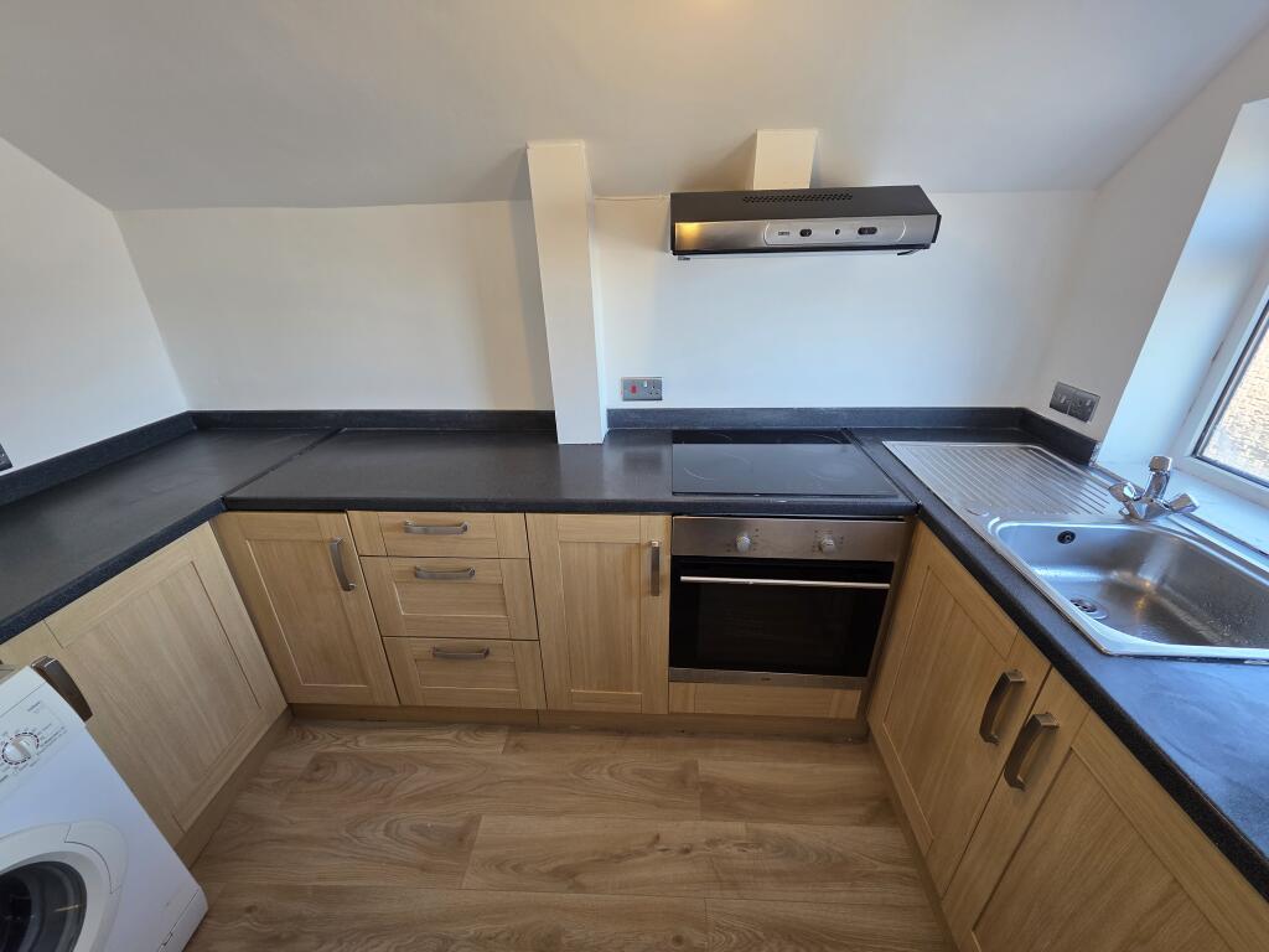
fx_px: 477
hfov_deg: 106.2
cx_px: 634
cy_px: 476
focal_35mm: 13
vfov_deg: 89.9
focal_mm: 2.2
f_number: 1.9
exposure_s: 1/100
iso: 100
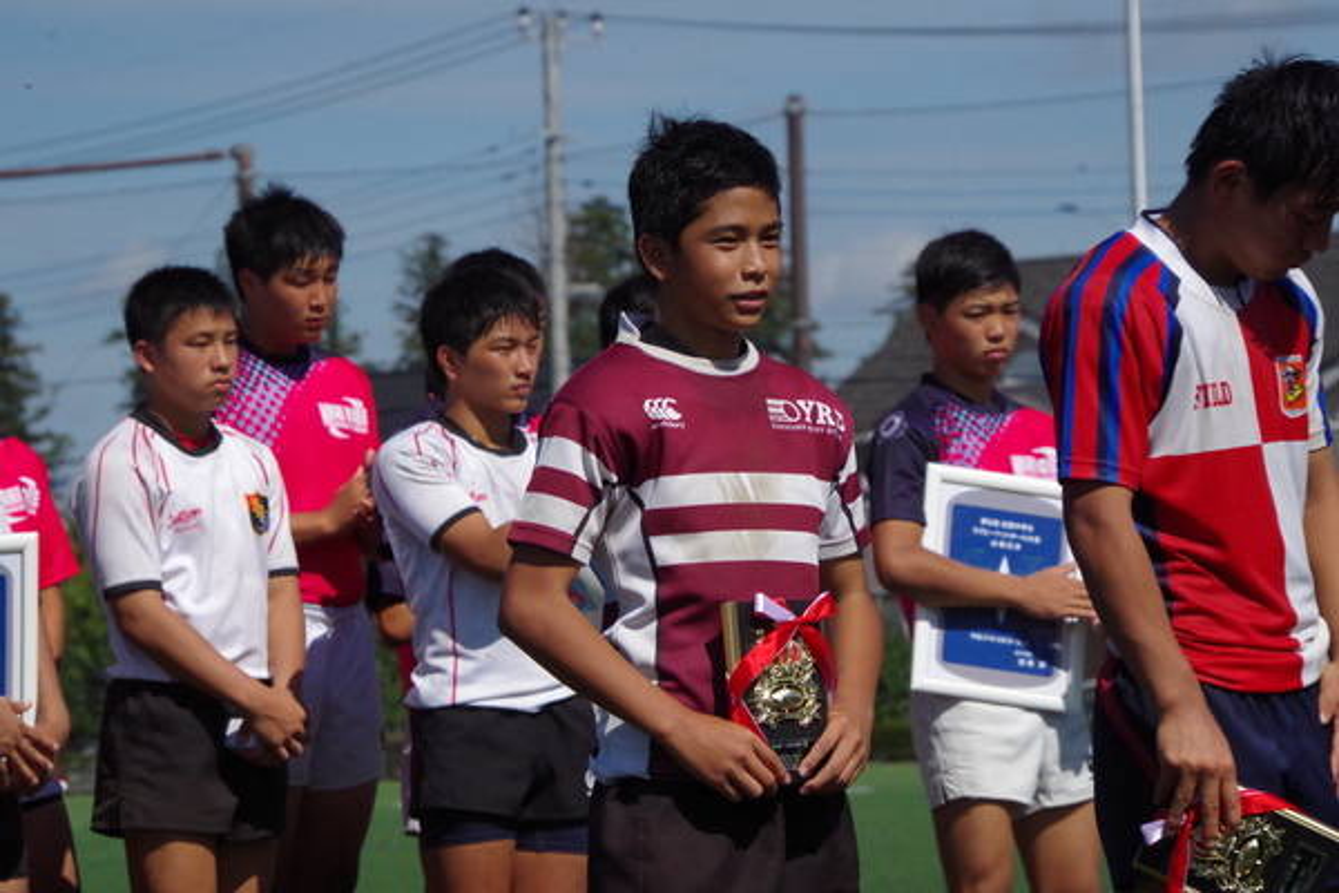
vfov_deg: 6.1
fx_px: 8368
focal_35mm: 225
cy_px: 446
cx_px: 670
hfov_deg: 9.1
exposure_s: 1/3200
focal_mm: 150
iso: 1600
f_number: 13
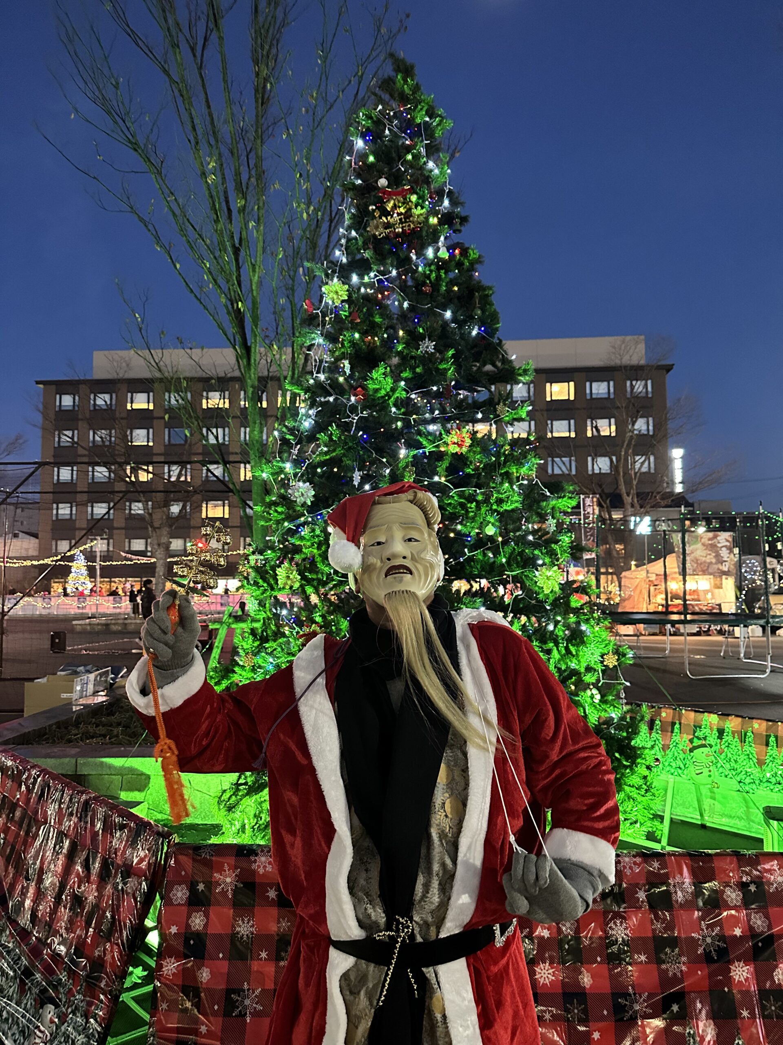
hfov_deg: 56.8
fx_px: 724
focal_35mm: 24
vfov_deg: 71.6
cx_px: 392
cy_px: 522
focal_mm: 6.86
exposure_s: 1/30
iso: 1000
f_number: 1.78
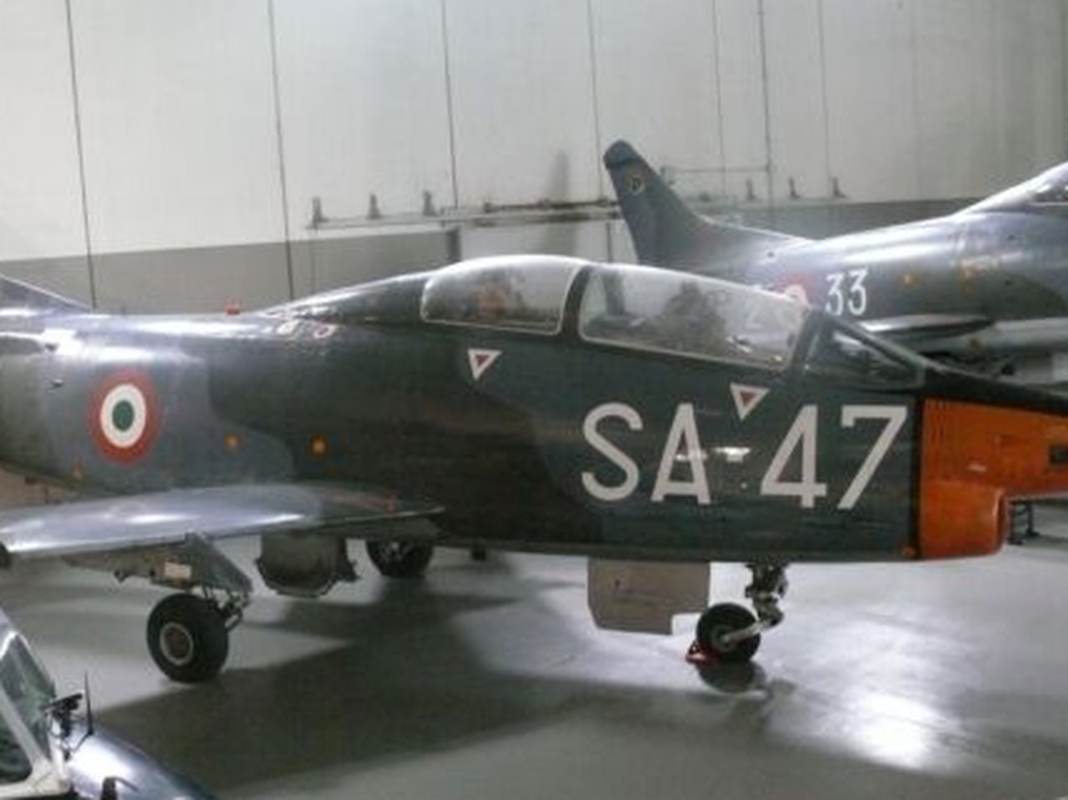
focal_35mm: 41
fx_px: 1265
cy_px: 384
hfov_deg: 45.8
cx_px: 530
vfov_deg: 35.1
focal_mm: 7.4
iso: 800
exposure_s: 1/25
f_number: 2.8
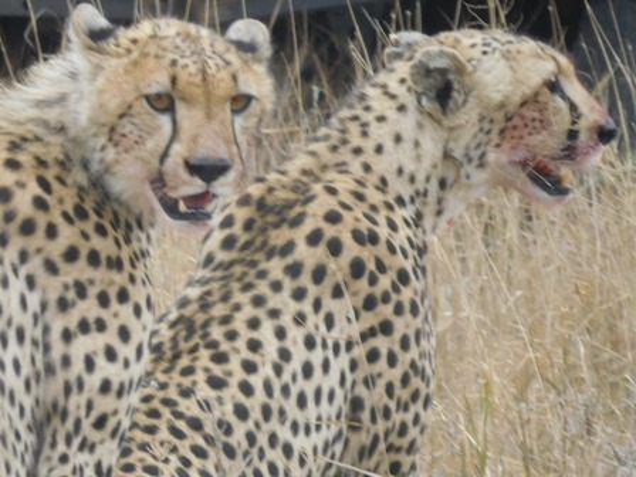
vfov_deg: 3.0
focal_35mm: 500
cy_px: 238
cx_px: 318
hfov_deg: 4.0
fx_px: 9187
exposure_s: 1/125
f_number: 6.5
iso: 180
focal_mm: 90
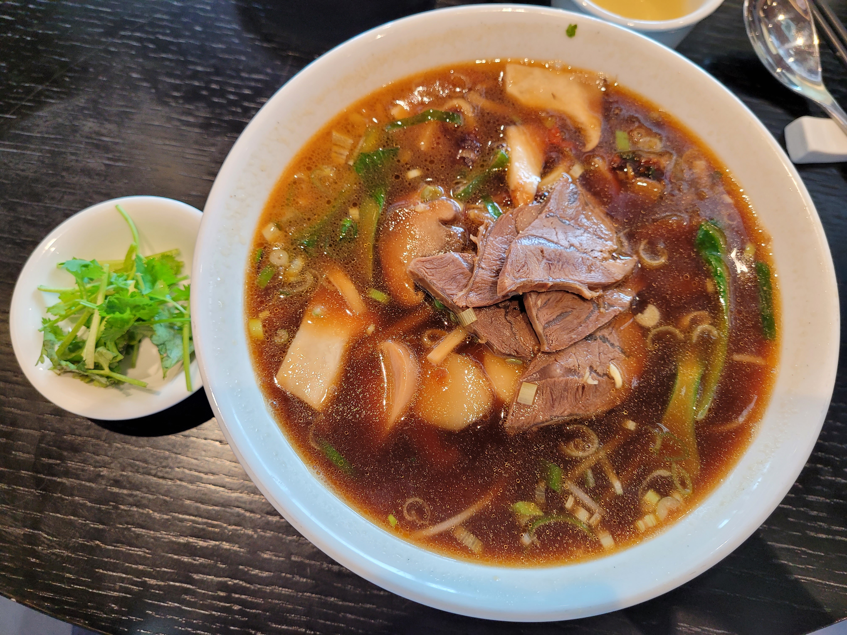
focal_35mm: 26
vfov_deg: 53.1
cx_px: 424
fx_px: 636
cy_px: 318
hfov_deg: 67.3
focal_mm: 5.4
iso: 200
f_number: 1.8
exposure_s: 1/120
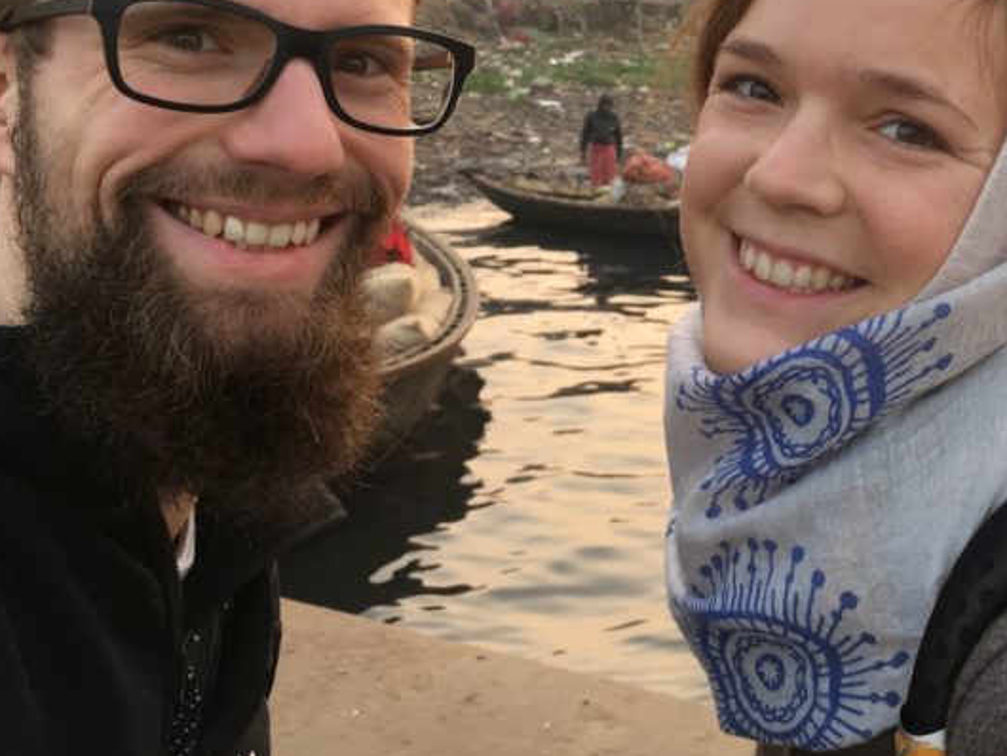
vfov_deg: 25.7
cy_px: 173
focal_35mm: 56
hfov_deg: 33.3
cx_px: 811
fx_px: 1630
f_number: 2.2
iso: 40
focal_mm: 4.15
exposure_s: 1/100
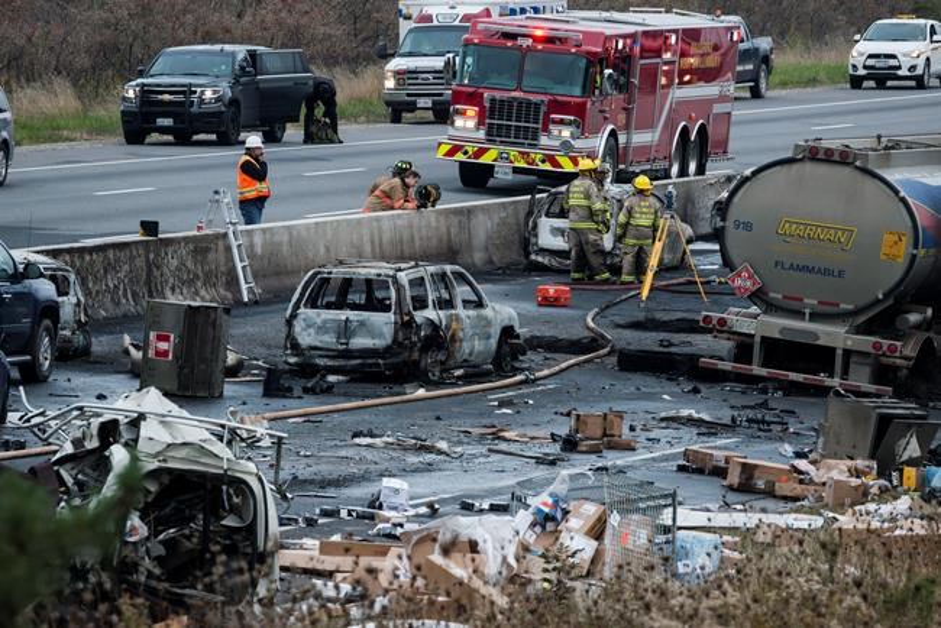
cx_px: 470
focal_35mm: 400
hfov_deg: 5.2
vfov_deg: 3.4
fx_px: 10460
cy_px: 314
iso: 1600
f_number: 13
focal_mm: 400
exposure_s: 1/400
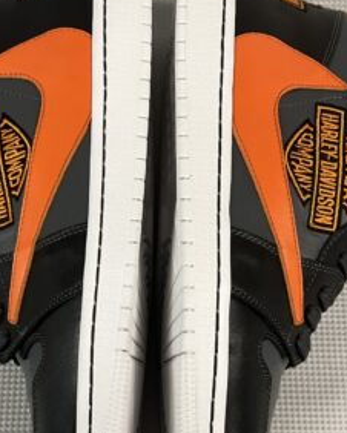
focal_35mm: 54
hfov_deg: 28.1
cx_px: 160
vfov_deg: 34.7
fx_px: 692
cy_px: 241
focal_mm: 5.7
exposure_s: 1/50
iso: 80
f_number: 1.5
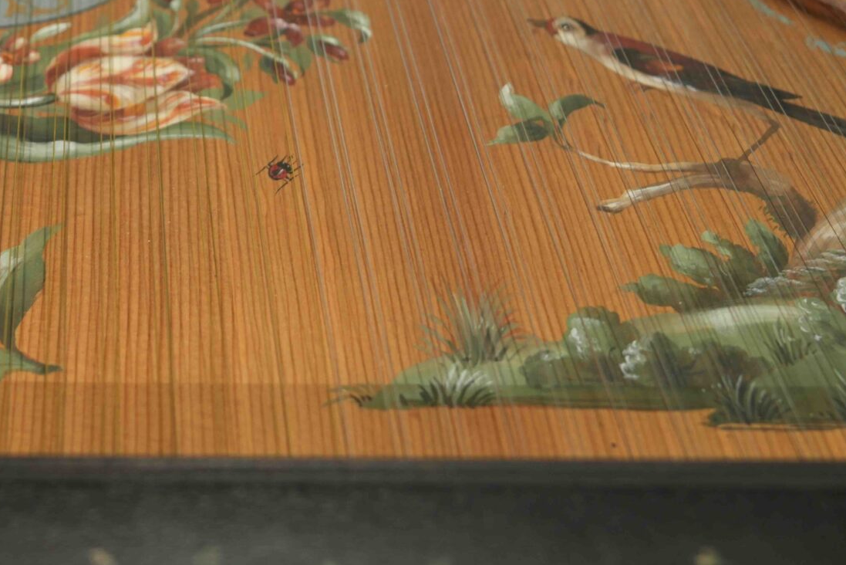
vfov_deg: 23.2
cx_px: 79
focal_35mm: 56
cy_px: -3
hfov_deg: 33.7
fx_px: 1316
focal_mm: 24
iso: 200
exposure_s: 1/40
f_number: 3.2
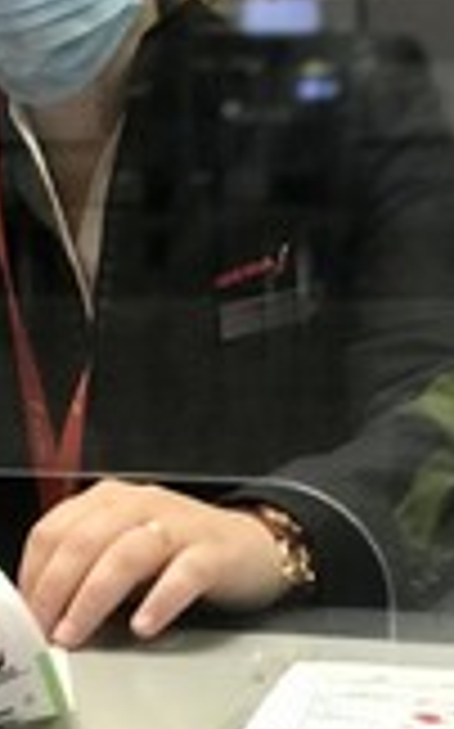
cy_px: 200
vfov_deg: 15.9
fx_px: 2598
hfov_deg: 9.7
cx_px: -247
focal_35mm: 131
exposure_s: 1/50
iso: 320
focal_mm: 6.6
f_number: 2.8
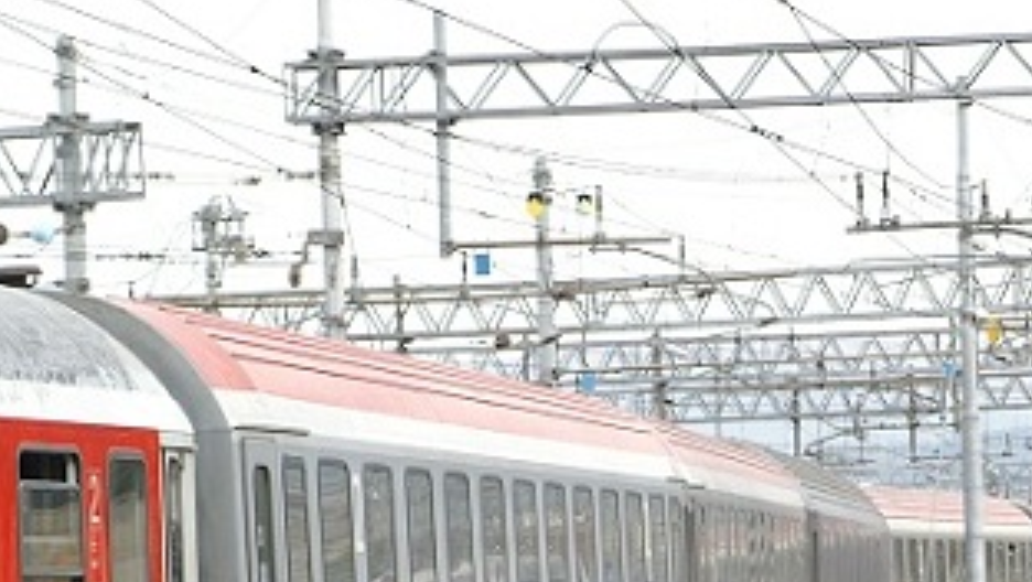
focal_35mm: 255
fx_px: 6986
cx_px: 898
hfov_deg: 8.4
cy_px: 668
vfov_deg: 4.8
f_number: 4
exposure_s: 1/500
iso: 200
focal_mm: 75
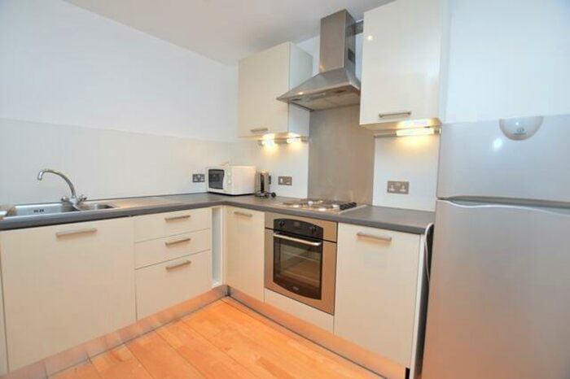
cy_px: 190
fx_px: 237
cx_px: 285
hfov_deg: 100.4
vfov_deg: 77.3
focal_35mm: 15
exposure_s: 1/60
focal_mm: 10
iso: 400
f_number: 3.5
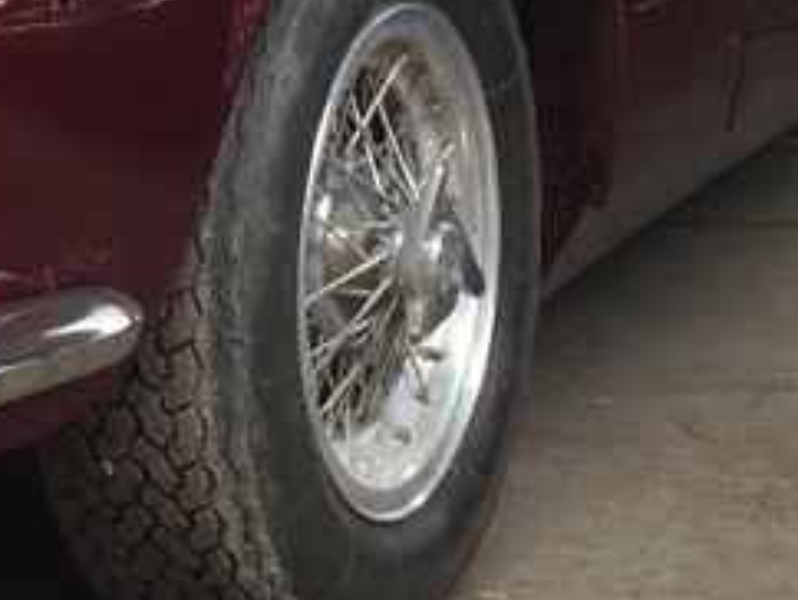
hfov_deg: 16.4
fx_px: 2654
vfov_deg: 12.4
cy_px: -237
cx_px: -152
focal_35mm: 115
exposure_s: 1/100
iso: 50
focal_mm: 4.15
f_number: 2.2
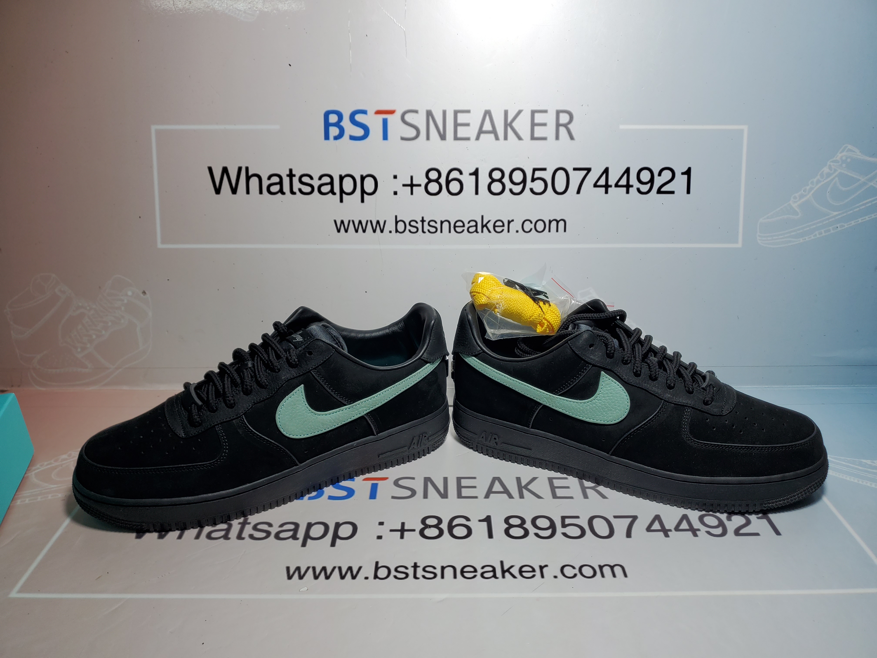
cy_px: 329
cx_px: 438
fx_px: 659
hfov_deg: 67.3
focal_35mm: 26
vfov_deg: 53.1
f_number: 1.5
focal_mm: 4.3
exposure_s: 1/697
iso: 50
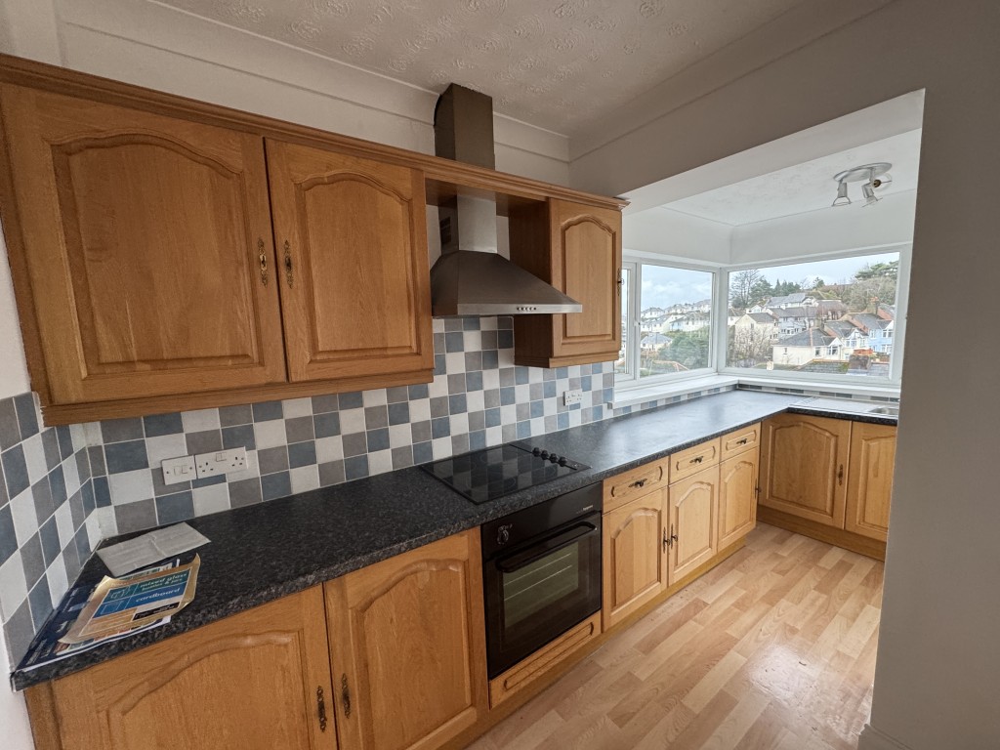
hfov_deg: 102.1
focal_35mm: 14
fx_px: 404
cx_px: 500
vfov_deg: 85.7
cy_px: 375
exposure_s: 1/99
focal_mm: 2.22
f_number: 2.2
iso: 250
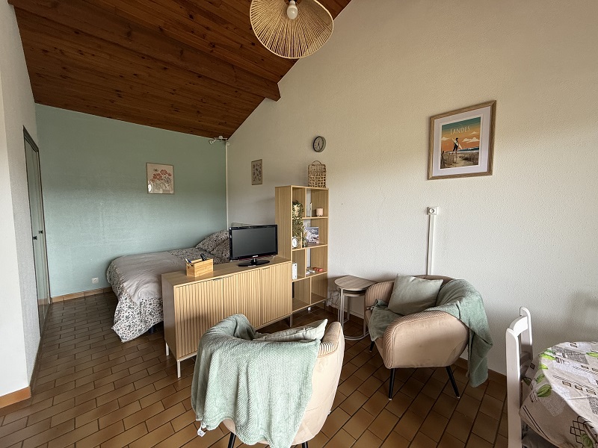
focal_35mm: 14
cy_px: 224
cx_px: 299
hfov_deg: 102.1
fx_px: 242
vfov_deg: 85.7
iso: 125
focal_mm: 2.22
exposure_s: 1/99
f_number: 2.2
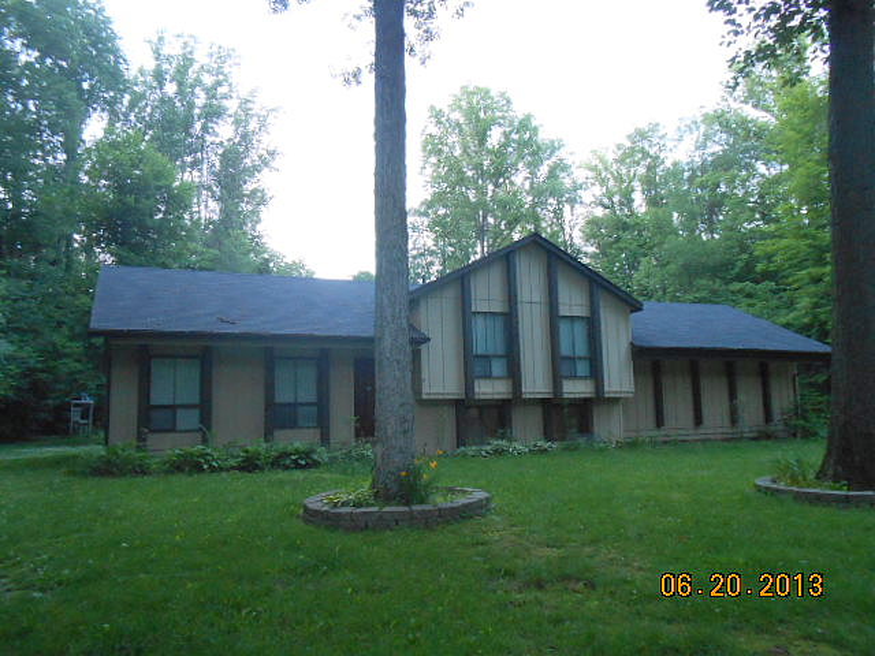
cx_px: 438
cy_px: 328
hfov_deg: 67.3
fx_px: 657
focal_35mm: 26
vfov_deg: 53.1
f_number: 3.5
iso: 400
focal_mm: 4.6
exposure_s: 1/30
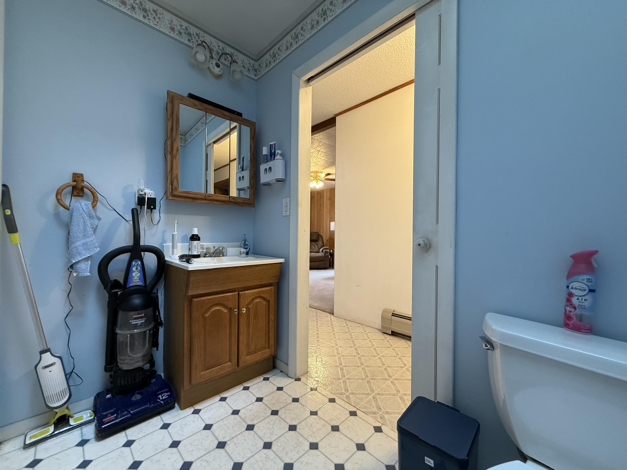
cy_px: 235
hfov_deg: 102.1
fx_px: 254
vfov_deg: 85.7
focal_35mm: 14
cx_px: 314
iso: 200
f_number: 2.2
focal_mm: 2.22
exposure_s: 1/60
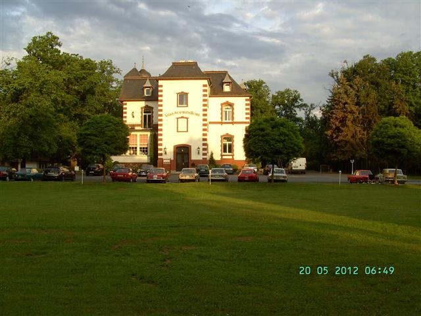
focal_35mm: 37
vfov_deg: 38.7
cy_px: 158
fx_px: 450
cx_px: 210
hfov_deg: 50.1
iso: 64
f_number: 4.8
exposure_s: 1/94
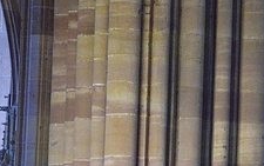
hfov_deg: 4.9
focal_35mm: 405
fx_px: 2916
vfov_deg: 3.2
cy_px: 24
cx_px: 894
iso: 1600
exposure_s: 1/15
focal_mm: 56
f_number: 5
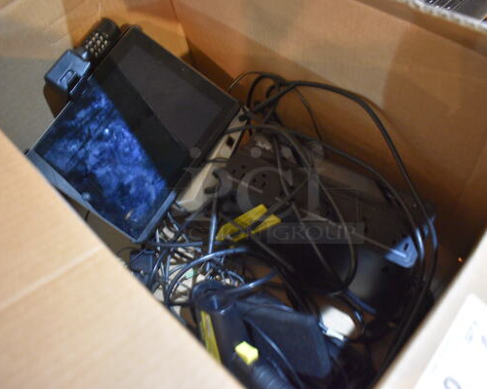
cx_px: 256
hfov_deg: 57.2
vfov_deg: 47.1
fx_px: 447
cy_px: 192
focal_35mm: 31
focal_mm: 18
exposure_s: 1/13
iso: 3200
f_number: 3.5
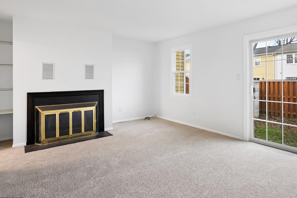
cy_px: 76
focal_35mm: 22
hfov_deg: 77.3
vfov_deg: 56.7
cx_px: 183
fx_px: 182
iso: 250
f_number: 8
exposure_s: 1/13
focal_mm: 16
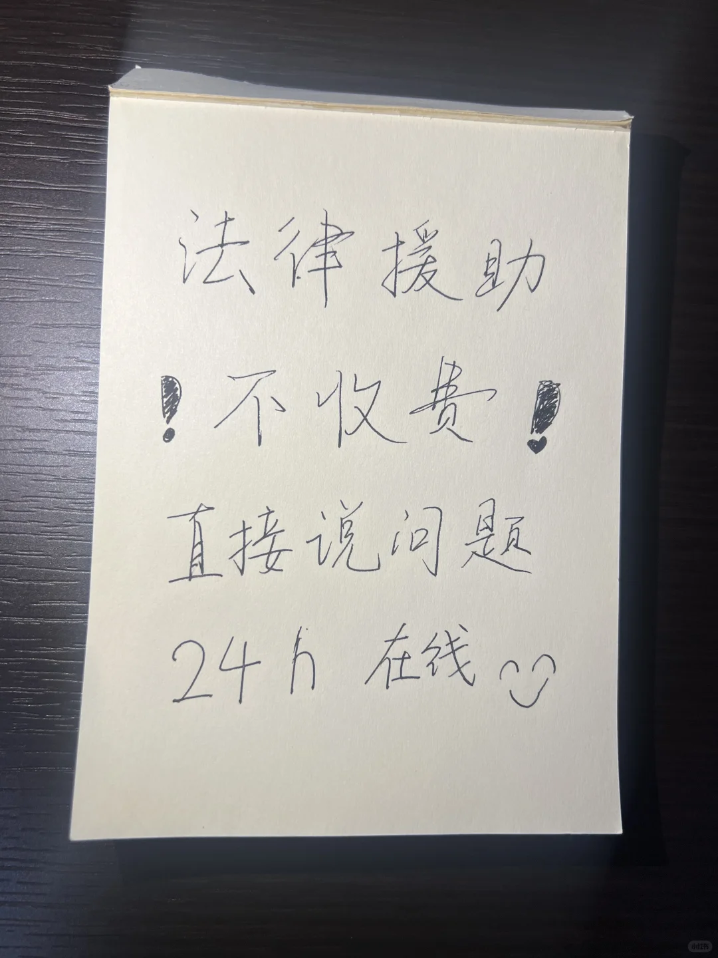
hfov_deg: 53.1
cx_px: 359
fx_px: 719
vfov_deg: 67.3
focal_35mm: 26
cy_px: 479
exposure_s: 1/121
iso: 40
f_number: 1.5
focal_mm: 5.7
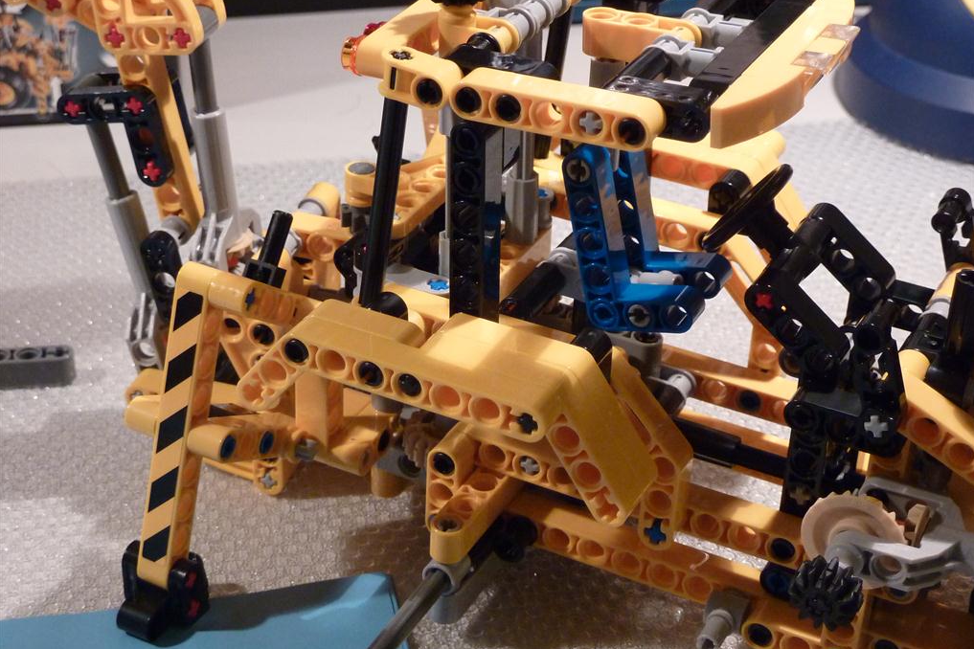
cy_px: 316
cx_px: 487
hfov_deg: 30.5
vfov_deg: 20.6
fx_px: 1786
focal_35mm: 66
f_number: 4
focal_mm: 10.3
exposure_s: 1/15
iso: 400
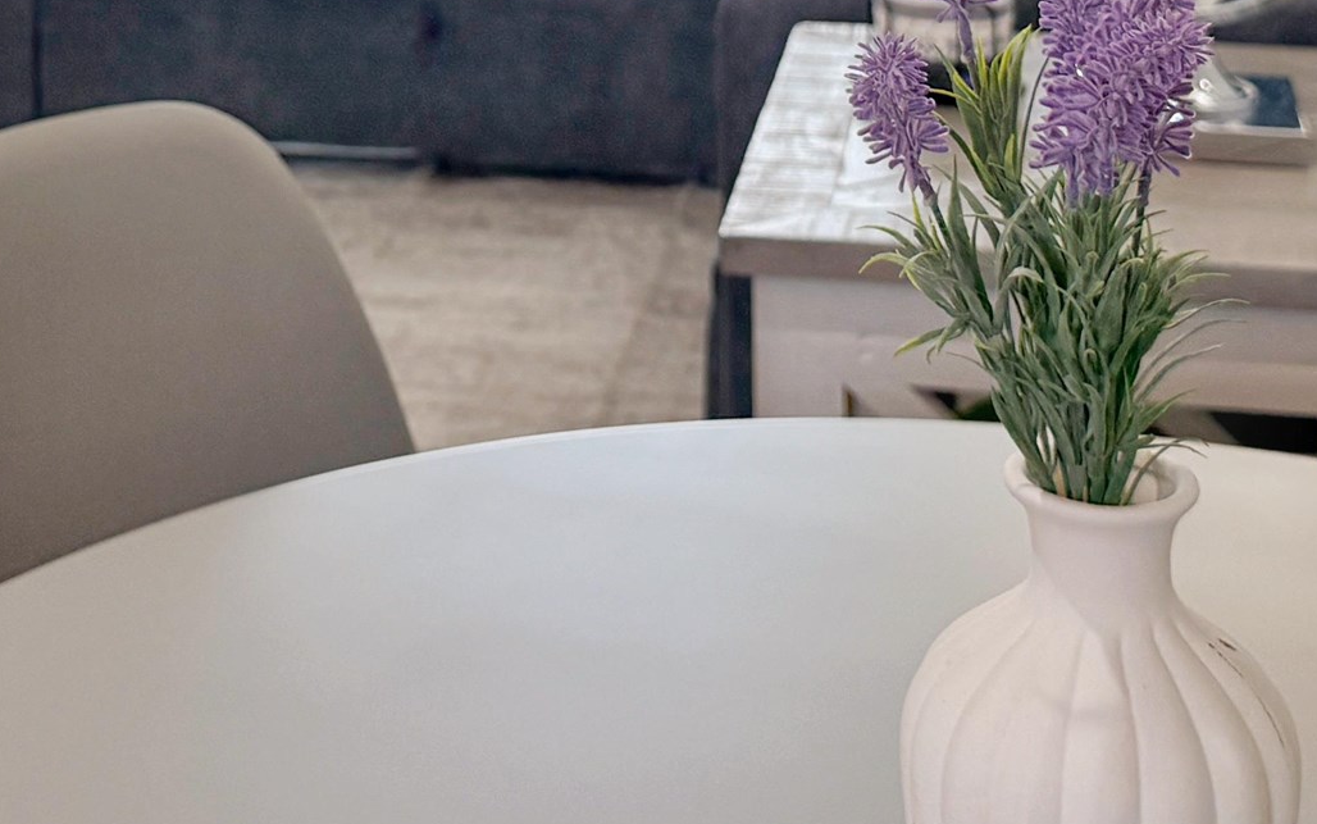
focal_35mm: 76
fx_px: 2728
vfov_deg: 15.9
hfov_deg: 27.0
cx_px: 442
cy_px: -367
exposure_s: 1/140
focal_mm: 6.76
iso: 200
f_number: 1.78
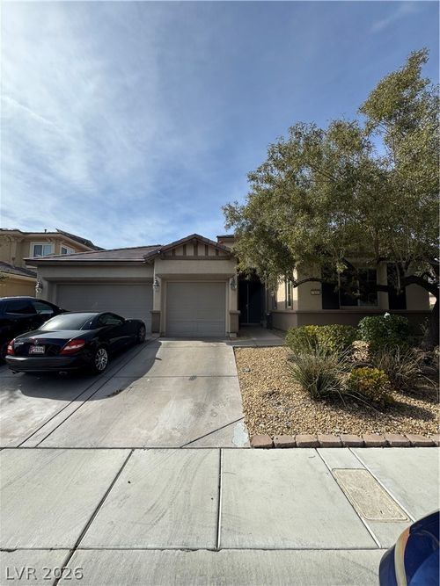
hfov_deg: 85.7
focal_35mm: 14
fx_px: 237
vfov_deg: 102.1
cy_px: 293
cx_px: 220
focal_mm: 2.22
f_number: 2.2
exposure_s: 1/1880
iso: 50
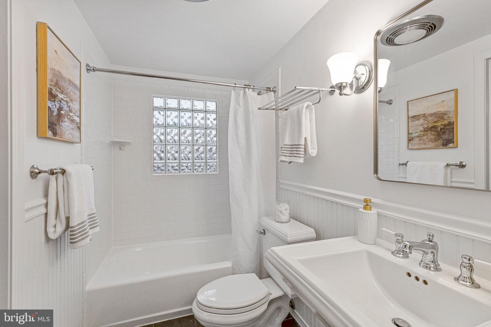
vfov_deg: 77.3
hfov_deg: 100.4
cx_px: 246
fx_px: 205
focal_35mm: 15
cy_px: 164
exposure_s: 1/250
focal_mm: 10
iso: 640
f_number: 4
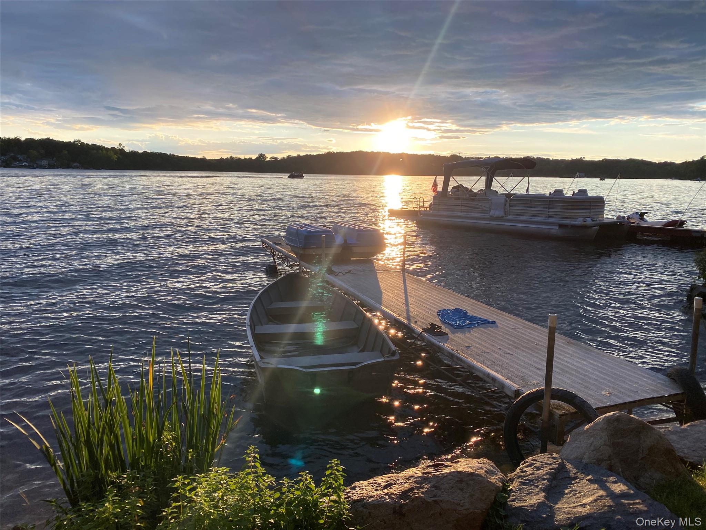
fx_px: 530
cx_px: 353
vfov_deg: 53.1
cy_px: 265
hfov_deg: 67.3
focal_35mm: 26
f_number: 1.8
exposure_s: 1/610
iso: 32
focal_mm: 4.25
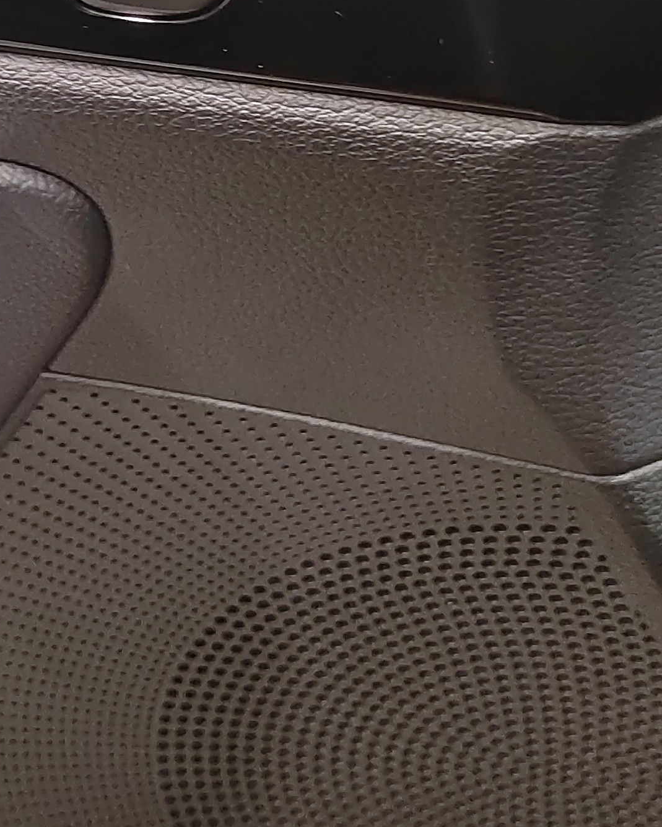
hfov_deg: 19.7
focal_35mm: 77
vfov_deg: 24.1
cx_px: 110
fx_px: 1886
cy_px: 105
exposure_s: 1/30
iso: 3469
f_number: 1.9
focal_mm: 5.52
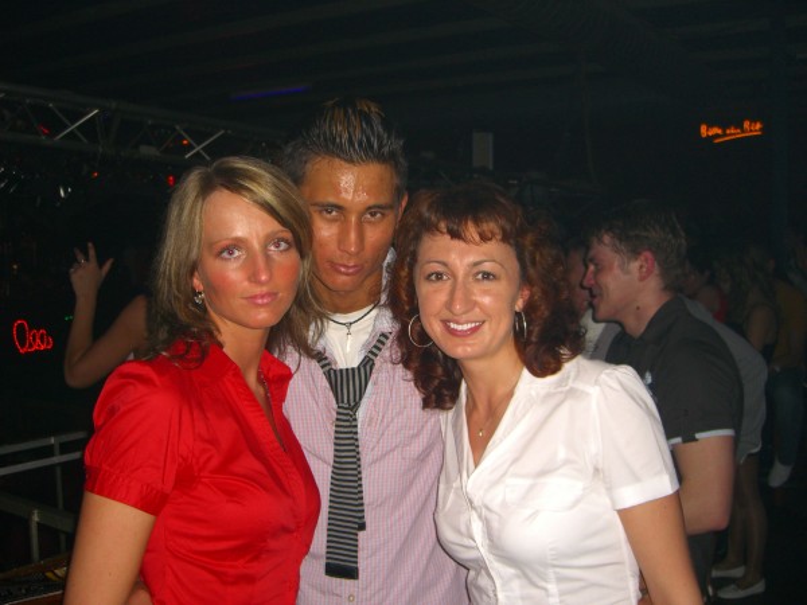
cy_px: 302
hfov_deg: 49.0
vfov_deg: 37.7
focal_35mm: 38
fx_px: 886
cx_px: 404
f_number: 2.8
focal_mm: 7.9
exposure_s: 1/60
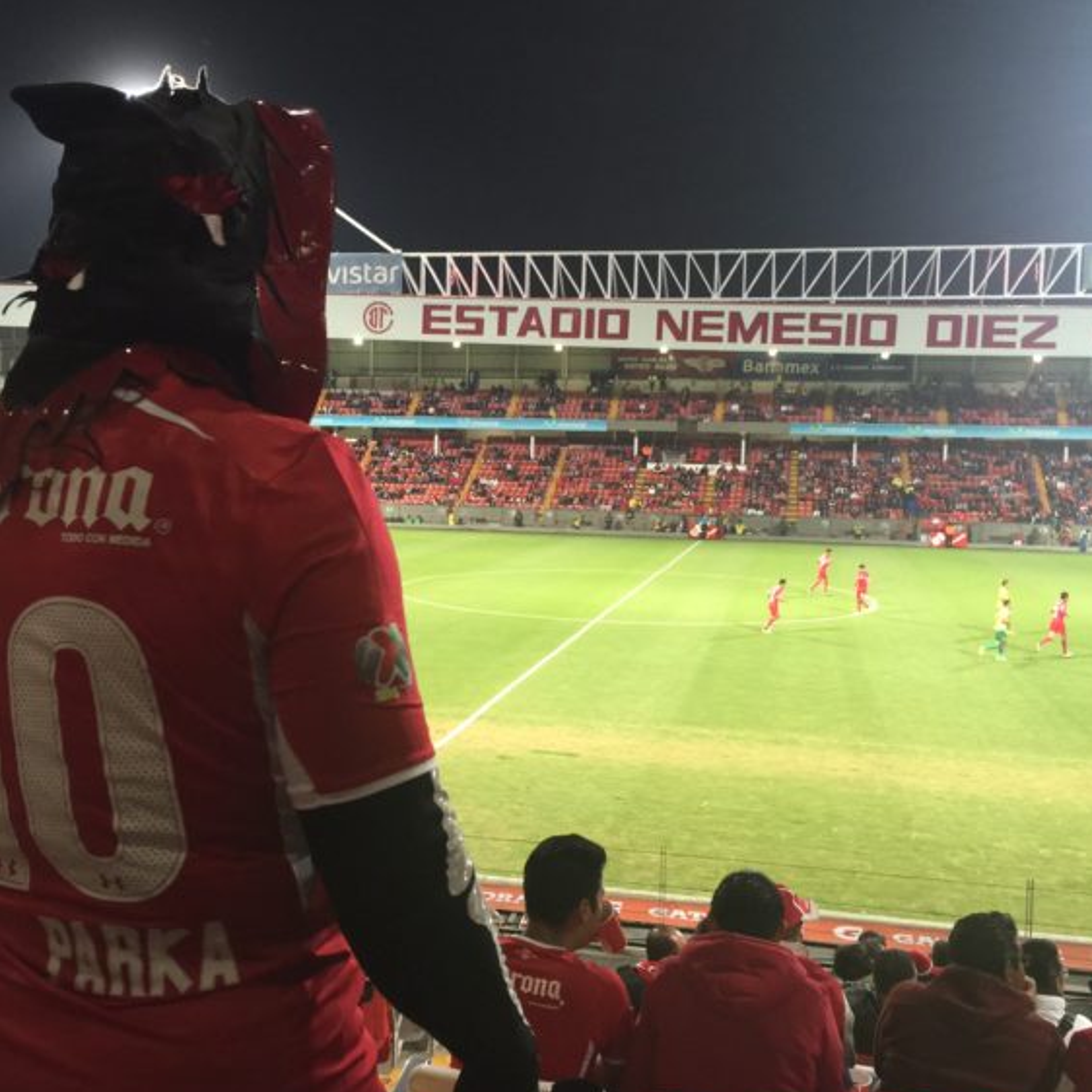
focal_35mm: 35
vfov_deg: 47.2
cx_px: 527
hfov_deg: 47.2
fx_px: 1249
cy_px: 556
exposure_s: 1/15
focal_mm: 4.15
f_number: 2.2
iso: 40
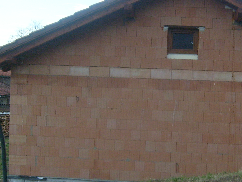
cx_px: 170
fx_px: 433
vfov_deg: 23.6
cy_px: 94
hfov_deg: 30.8
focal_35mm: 62
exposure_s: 1/125
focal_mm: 5.8
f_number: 2.8
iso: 80
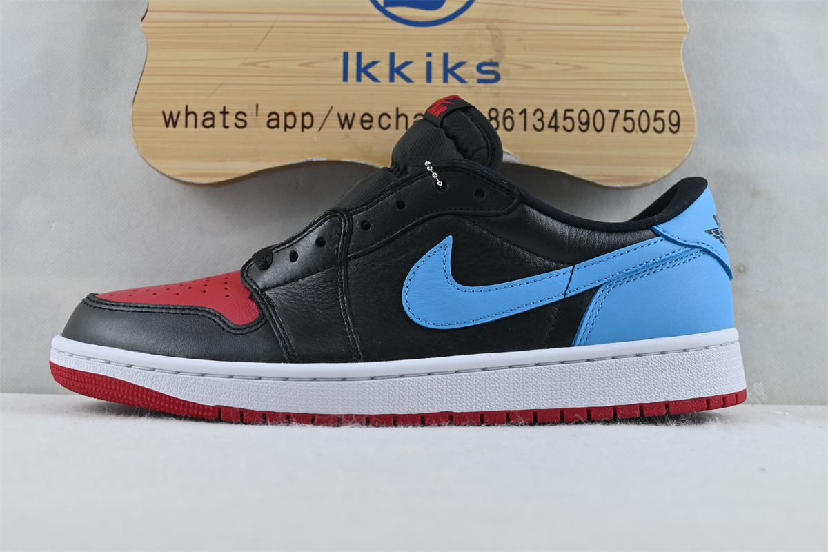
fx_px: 1173
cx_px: 414
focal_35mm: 51
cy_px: 276
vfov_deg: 26.5
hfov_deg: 38.9
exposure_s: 1/60
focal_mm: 34
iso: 125
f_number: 5
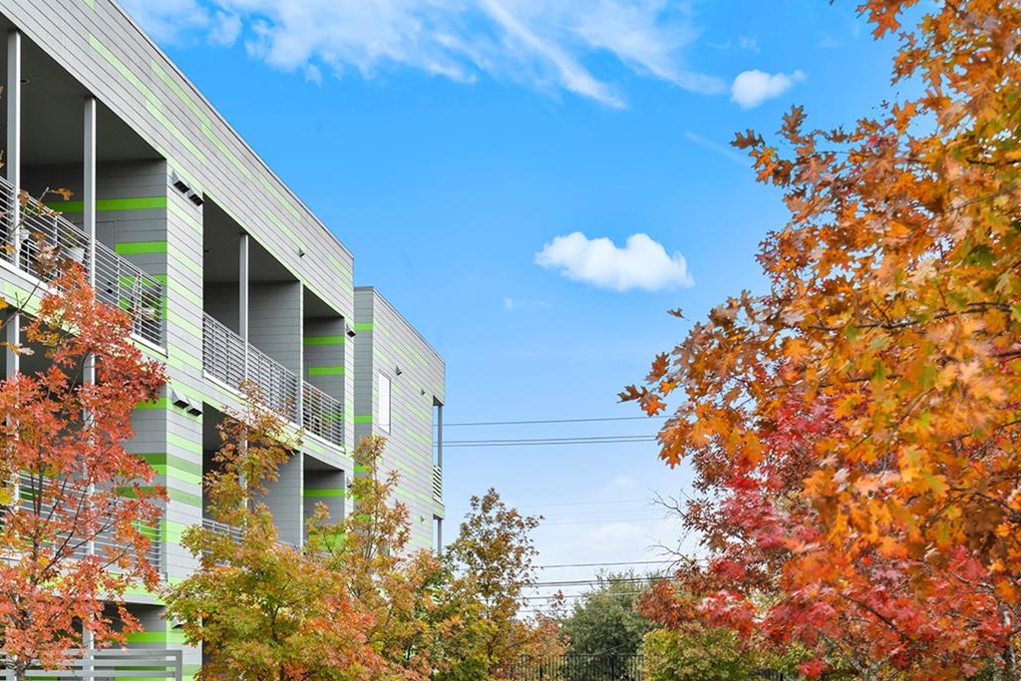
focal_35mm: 70
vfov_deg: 19.0
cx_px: 317
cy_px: 650
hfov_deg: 28.6
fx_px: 1985
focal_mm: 35
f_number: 8
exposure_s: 1/10
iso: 125
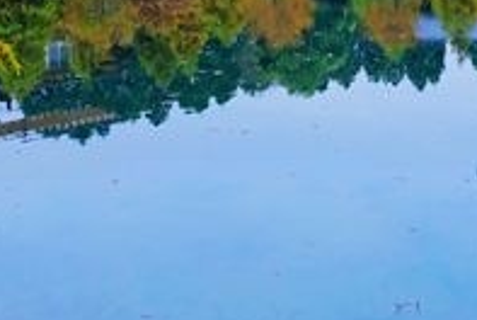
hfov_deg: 25.5
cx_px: 308
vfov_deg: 15.7
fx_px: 1048
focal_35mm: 79
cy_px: -188
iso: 125
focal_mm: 8.8
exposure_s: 1/30
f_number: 2.8
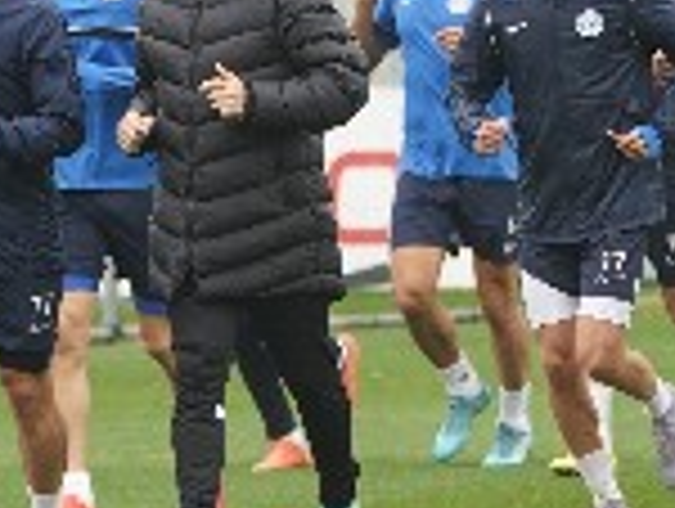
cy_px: -56
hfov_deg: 2.3
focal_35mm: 858
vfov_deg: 1.7
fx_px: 16758
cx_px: 680
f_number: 5
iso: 800
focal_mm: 200
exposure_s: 1/400
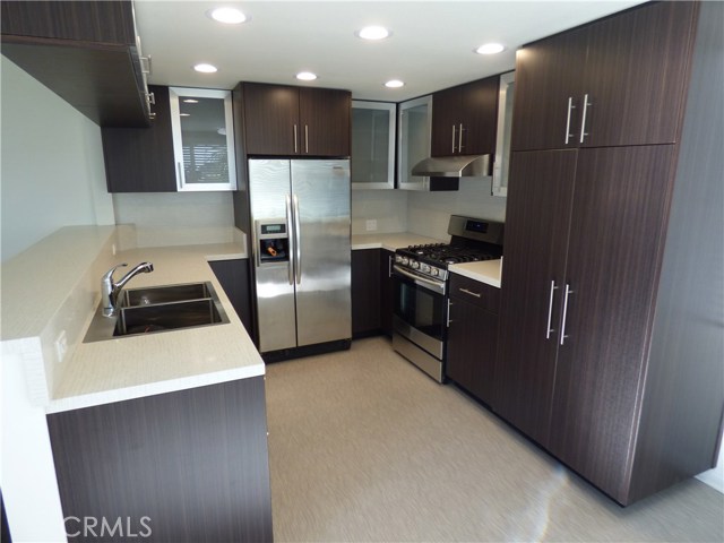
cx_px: 362
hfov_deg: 81.7
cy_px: 272
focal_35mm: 20
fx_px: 418
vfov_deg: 66.0
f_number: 2.8
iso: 125
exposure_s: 1/60
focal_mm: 3.58
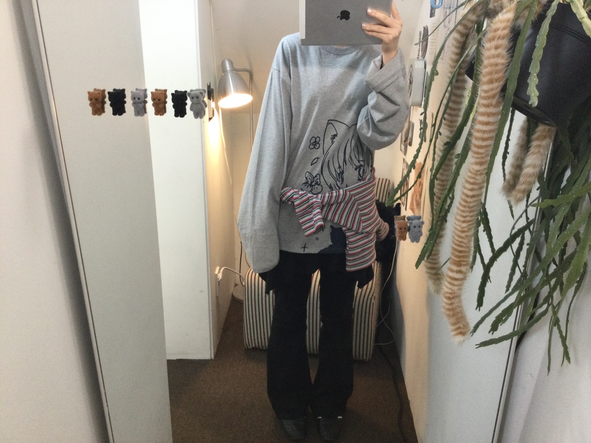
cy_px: 222
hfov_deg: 58.4
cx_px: 296
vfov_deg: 45.4
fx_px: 529
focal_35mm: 31
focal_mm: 3.3
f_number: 2.4
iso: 125
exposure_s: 1/30
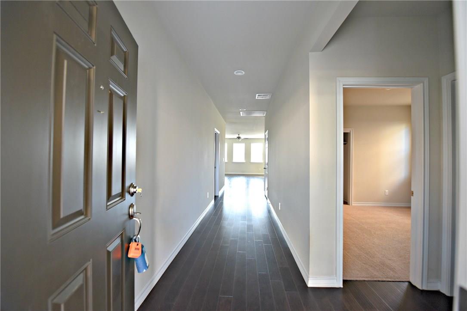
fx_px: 182
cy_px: 156
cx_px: 234
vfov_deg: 81.2
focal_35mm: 14
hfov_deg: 104.2
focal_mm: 14
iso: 800
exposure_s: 1/60
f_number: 4
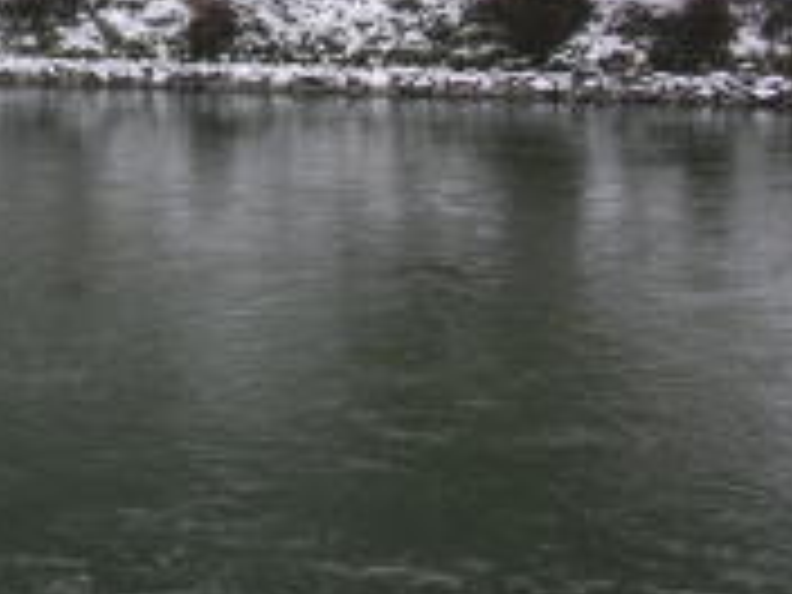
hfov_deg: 17.9
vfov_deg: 13.9
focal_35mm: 105
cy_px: -16
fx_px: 2402
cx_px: -126
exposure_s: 1/350
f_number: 2.8
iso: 50
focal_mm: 6.1
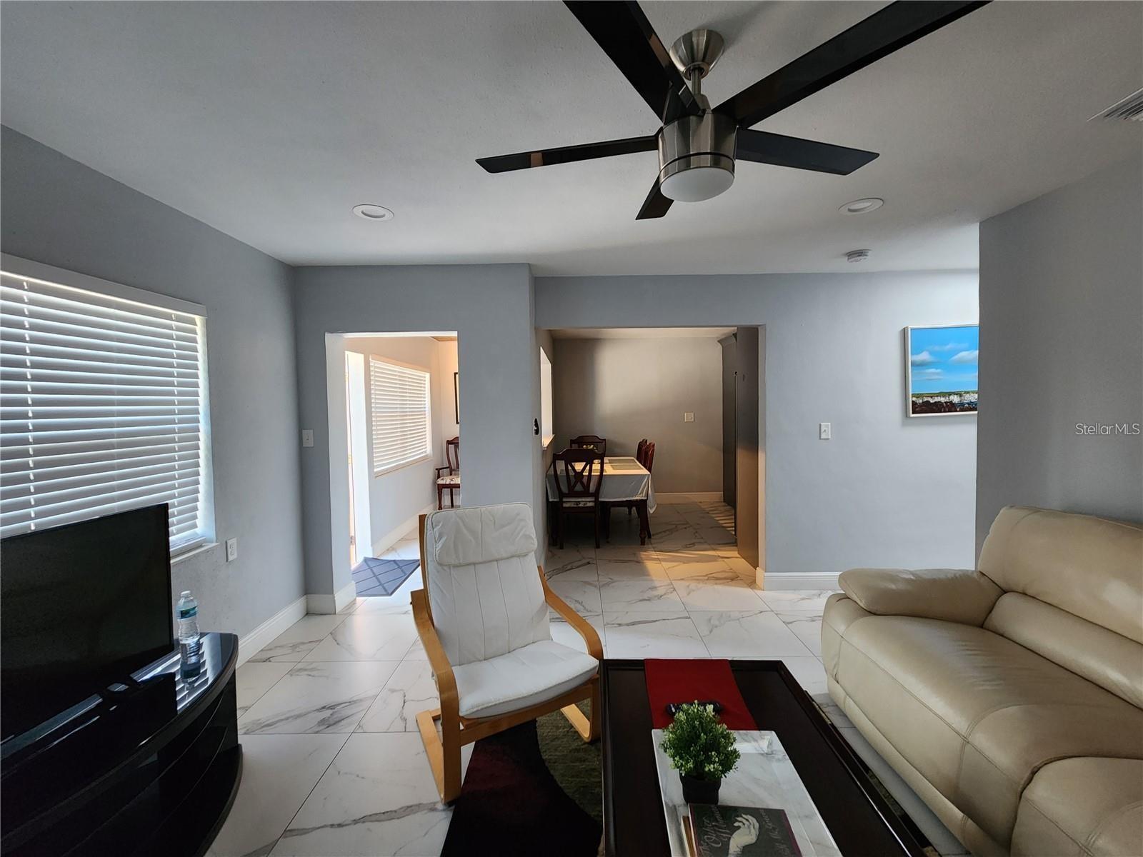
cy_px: 428
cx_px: 572
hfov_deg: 106.2
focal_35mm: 13
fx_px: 429
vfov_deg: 89.9
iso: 250
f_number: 2.2
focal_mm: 2.2
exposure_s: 1/60
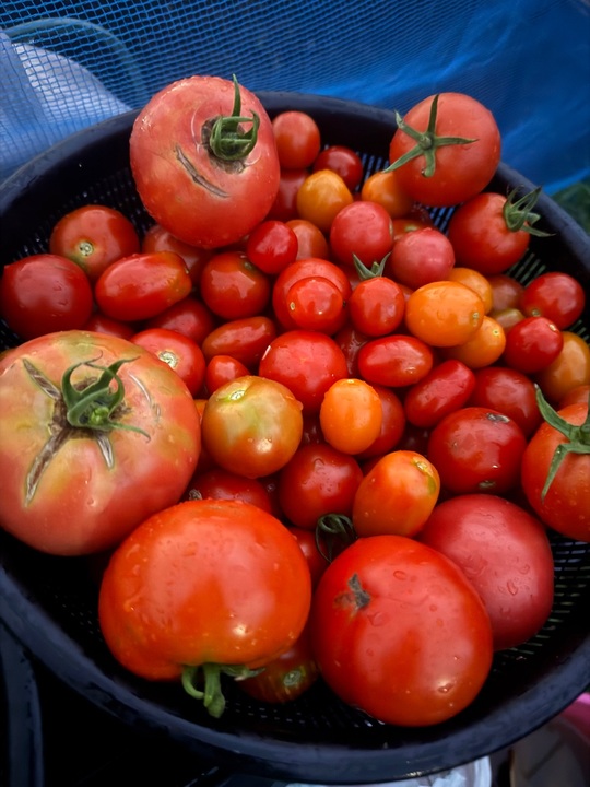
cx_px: 295
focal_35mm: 24
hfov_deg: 56.8
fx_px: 545
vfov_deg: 71.6
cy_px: 394
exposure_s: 1/5
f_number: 1.78
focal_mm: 6.76
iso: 2000
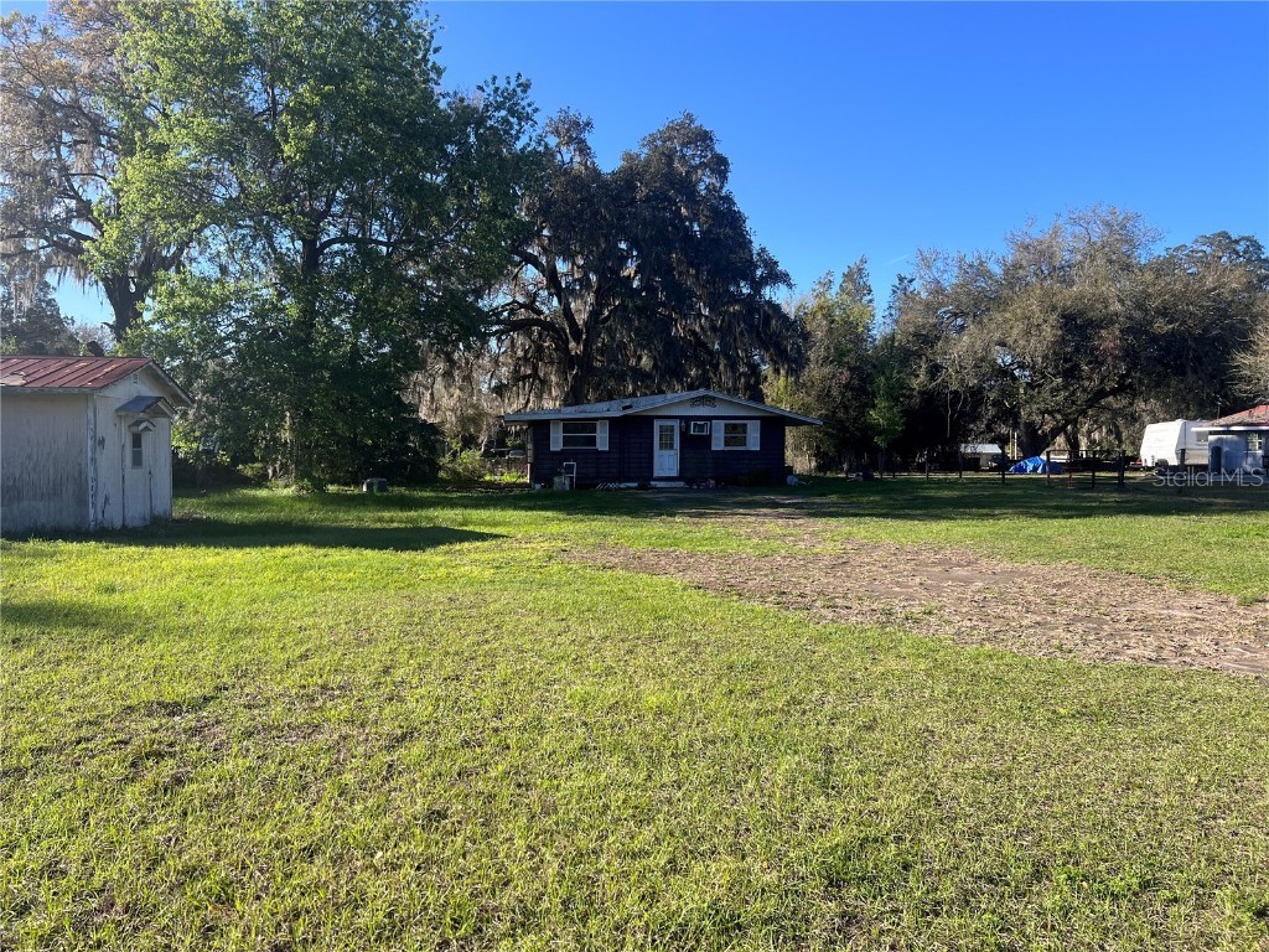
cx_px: 634
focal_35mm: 26
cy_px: 476
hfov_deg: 67.3
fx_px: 953
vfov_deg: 53.1
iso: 50
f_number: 1.5
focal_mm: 5.7
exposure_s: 1/1838
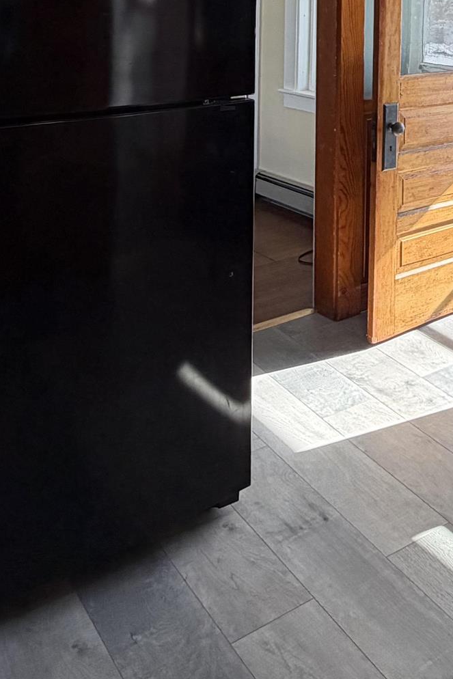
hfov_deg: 27.5
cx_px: 491
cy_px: 29
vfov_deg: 39.4
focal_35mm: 45
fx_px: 849
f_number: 2.2
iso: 80
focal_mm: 2.22
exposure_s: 1/120
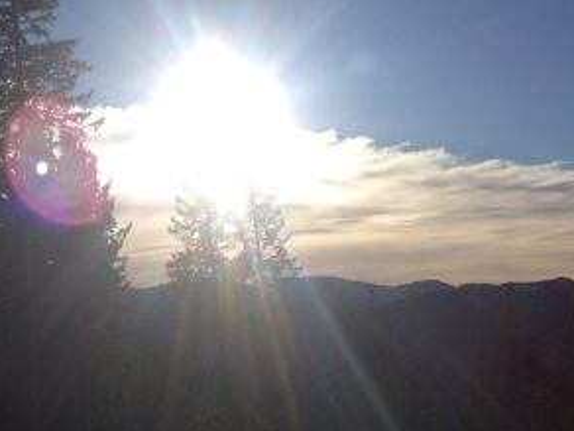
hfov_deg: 26.7
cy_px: 157
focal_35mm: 72
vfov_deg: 20.4
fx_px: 1194
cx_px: 145
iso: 50
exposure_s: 1/6135
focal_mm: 4.28
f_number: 2.4
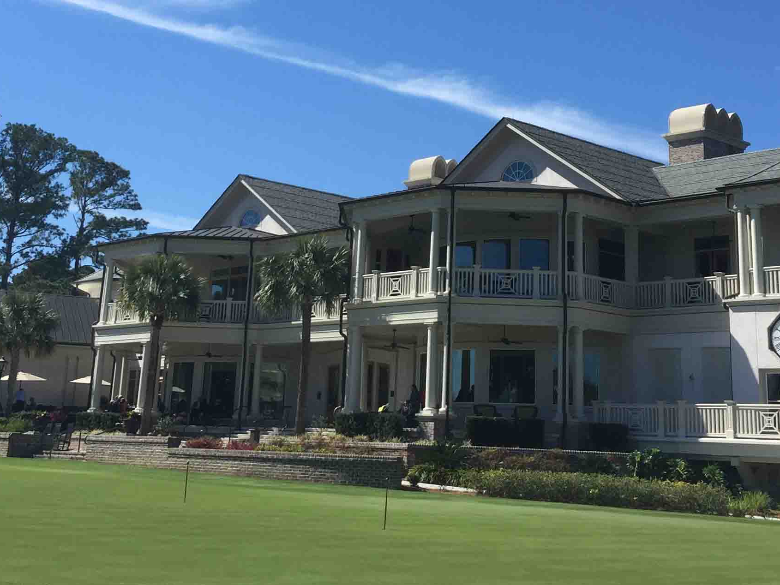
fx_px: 1262
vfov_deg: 25.5
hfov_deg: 34.3
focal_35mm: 56
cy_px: 92
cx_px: 371
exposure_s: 1/2198
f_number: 2.2
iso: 32
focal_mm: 4.15
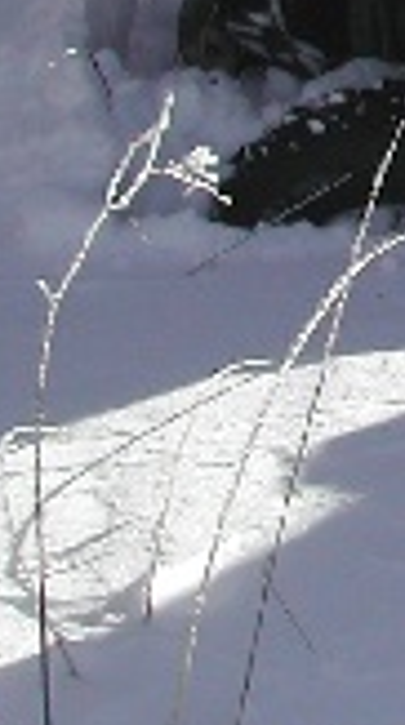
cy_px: -236
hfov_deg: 7.1
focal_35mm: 163
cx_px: 841
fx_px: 3130
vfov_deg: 12.8
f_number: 7.6
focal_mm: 8
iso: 100
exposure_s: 1/296
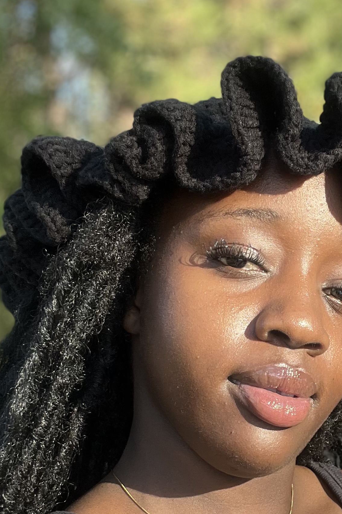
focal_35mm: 57
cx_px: 311
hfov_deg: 23.1
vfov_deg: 34.5
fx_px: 812
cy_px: 366
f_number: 2.2
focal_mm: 2.71
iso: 25
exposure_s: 1/176
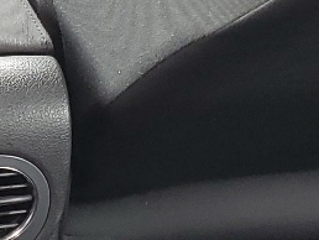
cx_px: -307
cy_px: -31
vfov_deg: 9.1
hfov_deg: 11.2
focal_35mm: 161
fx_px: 1485
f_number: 1.5
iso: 56
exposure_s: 1/60.2
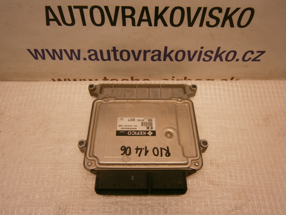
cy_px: 108
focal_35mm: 26
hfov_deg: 67.3
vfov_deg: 53.1
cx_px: 143
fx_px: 215
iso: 200
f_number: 2.8
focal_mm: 4.7
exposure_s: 1/250
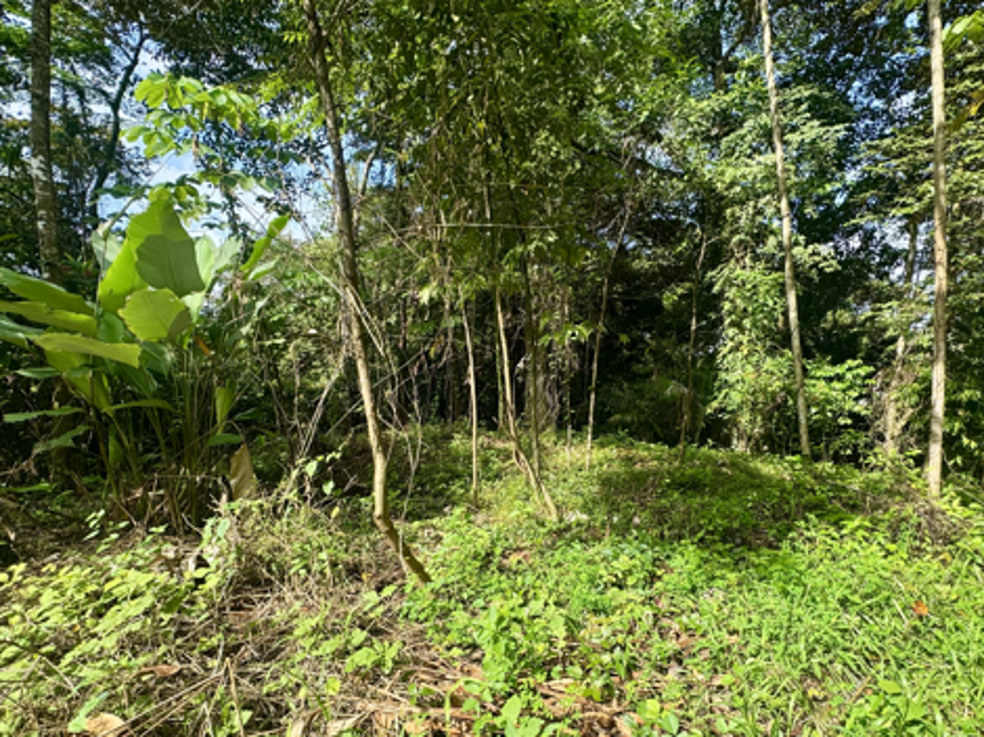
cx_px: 532
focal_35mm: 18
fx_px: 511
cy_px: 455
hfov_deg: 87.6
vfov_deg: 70.5
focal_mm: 2.22
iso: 40
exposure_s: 1/453
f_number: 2.2
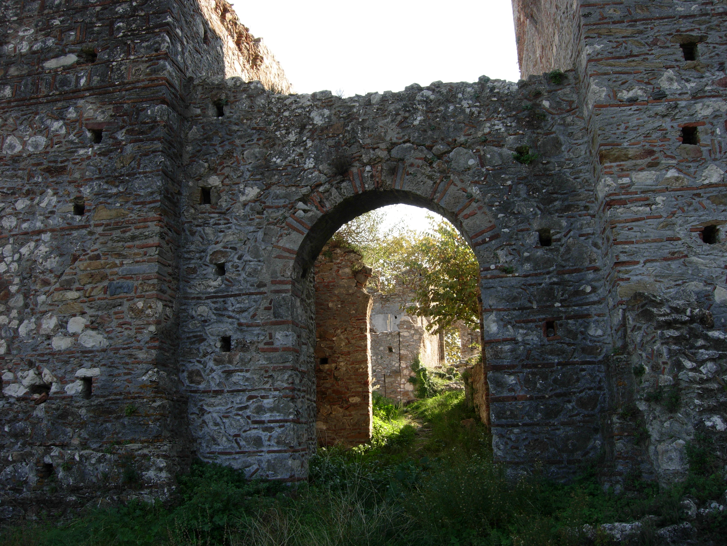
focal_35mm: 36
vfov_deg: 39.7
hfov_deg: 51.4
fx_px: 756
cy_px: 273
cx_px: 364
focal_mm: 7.5
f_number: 4.3
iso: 50
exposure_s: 1/144
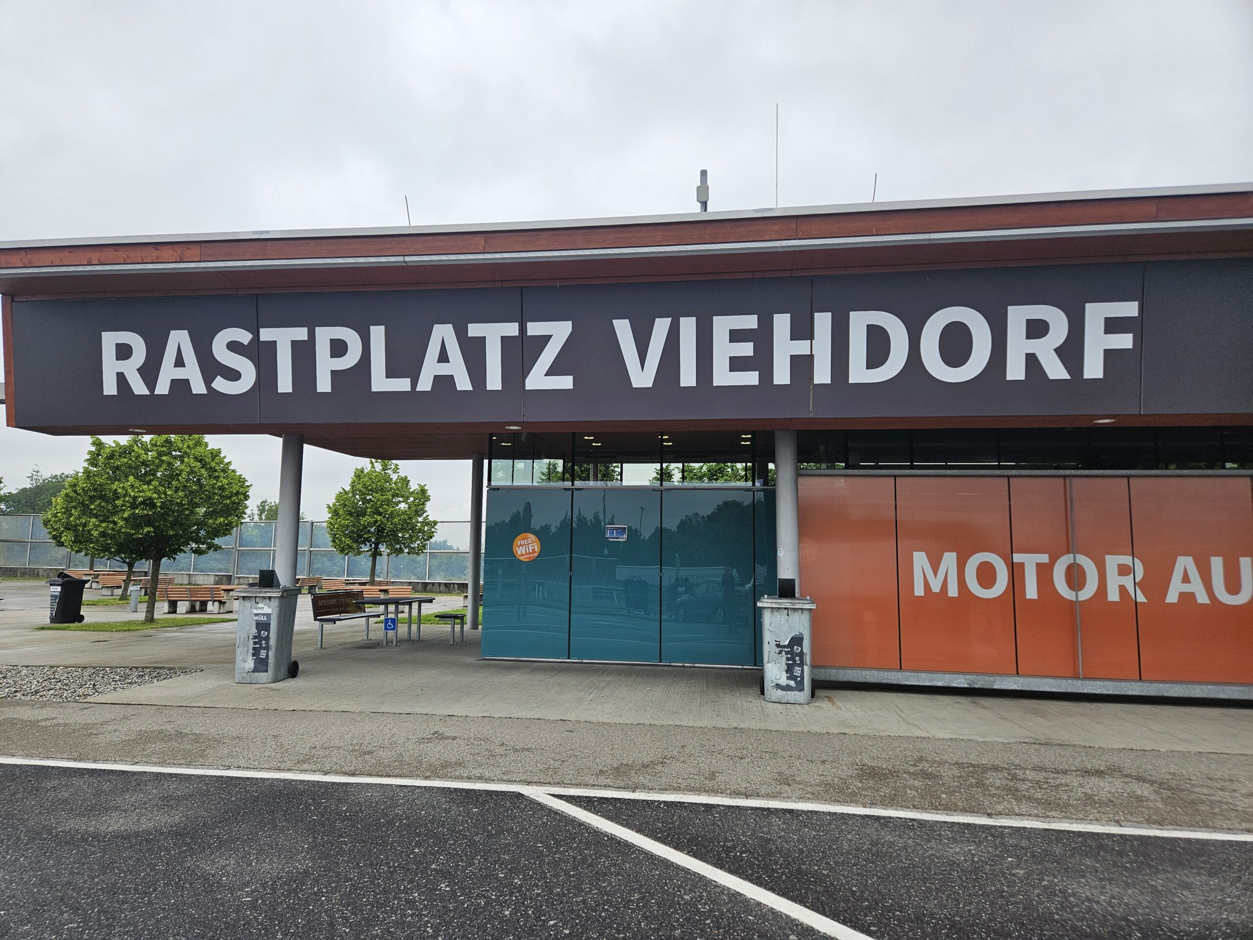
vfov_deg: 58.9
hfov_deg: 73.9
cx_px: 626
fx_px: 833
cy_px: 470
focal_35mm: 23
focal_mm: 5.4
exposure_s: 1/443
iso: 40
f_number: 1.8
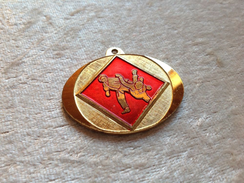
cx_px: 122
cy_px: 92
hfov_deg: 52.7
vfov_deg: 40.6
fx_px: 246
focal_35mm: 35
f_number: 2.4
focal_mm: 4.28
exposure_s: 1/60
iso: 80
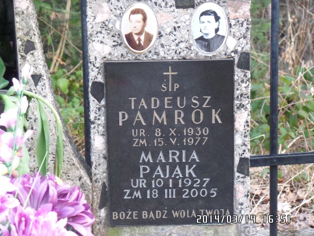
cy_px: 118
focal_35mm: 141
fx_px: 1279
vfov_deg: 10.5
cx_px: 157
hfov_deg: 14.0
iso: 400
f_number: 4.2
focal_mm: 25.2
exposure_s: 1/60
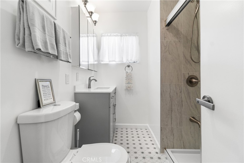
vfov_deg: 77.3
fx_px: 102
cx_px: 122
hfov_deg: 100.4
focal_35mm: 15
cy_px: 82
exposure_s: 1/30
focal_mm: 10
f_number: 7.1
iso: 320
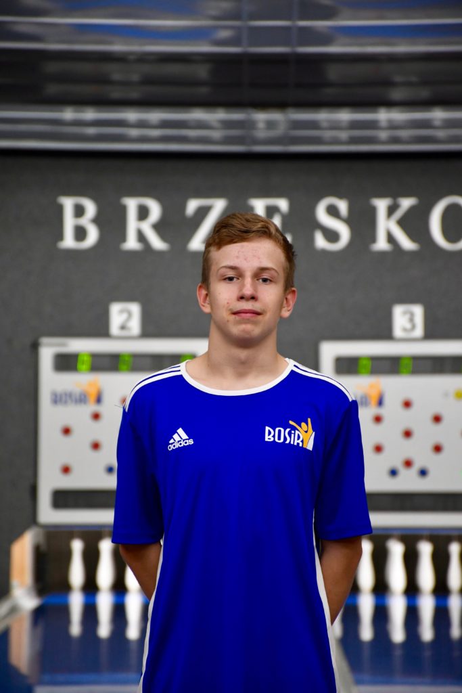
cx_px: 231
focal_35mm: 168
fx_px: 3233
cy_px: 346
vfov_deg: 12.2
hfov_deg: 8.2
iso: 1600
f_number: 5.6
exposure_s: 1/50
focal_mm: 112
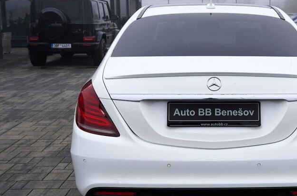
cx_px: 213
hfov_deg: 35.1
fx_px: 461
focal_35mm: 56
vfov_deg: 24.0
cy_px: 90
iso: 100
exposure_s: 1/125
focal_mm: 34
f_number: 5.6
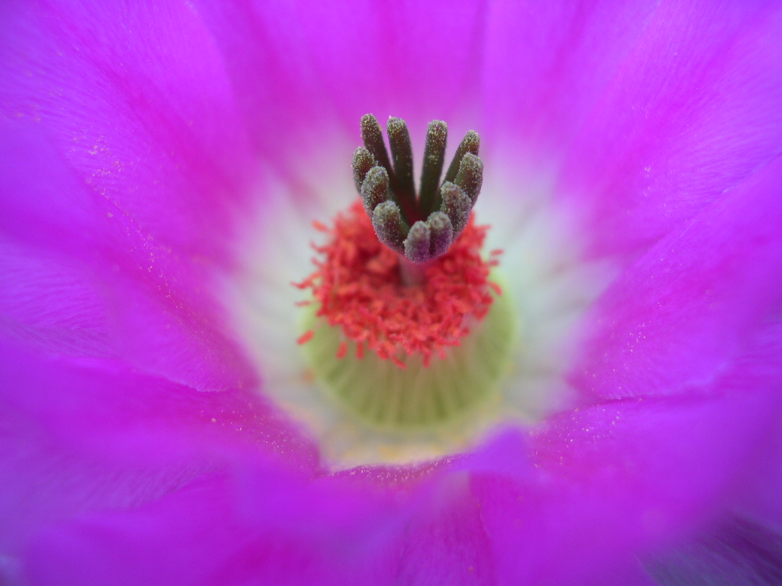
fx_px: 858
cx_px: 391
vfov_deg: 37.7
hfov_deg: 49.0
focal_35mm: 38
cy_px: 293
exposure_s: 1/215
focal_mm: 8
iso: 100
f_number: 2.8
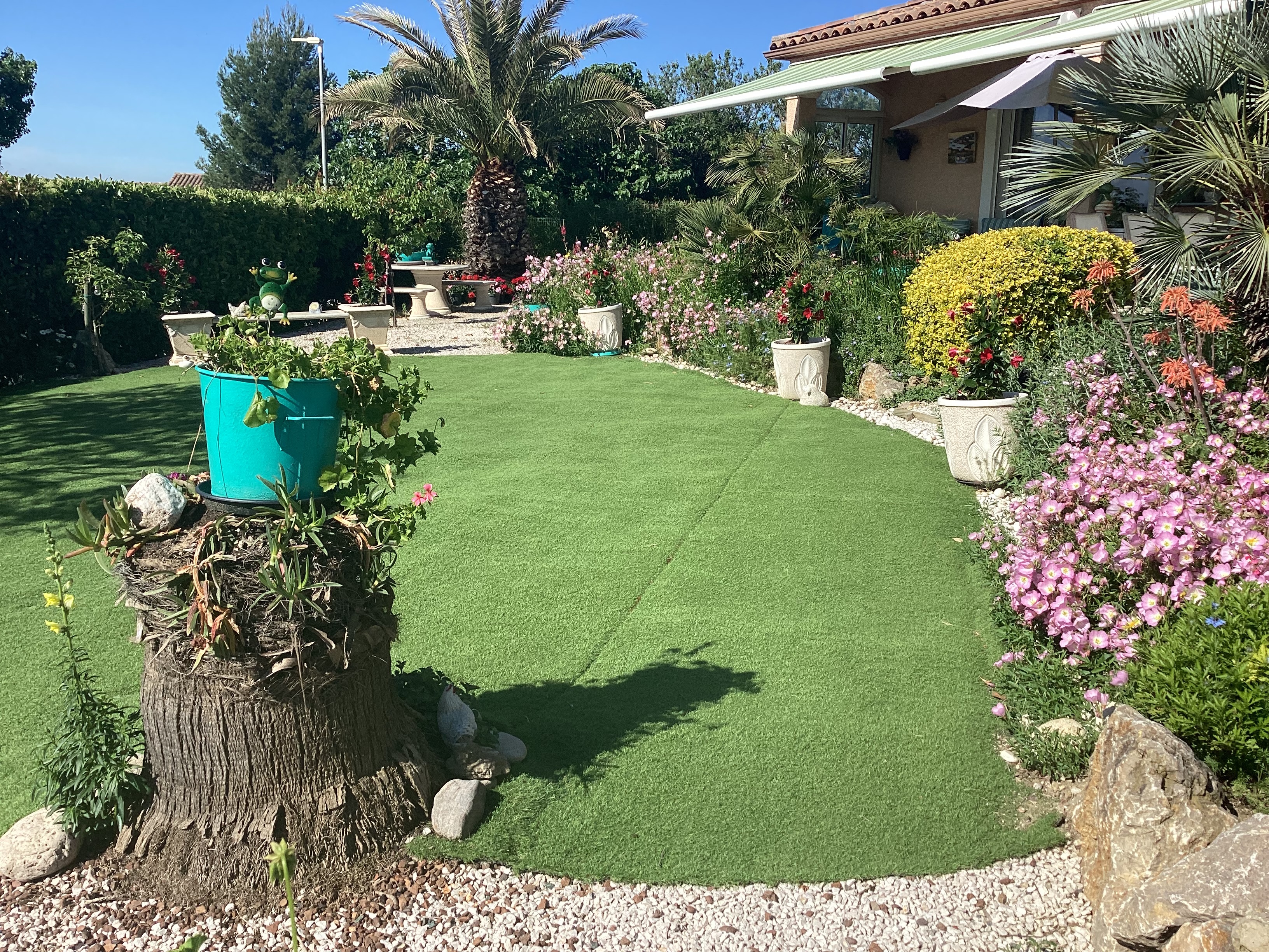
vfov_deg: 45.4
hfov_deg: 58.4
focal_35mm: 31
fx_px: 1136
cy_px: 476
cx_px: 634
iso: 25
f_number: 2.4
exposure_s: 1/1235
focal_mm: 3.3
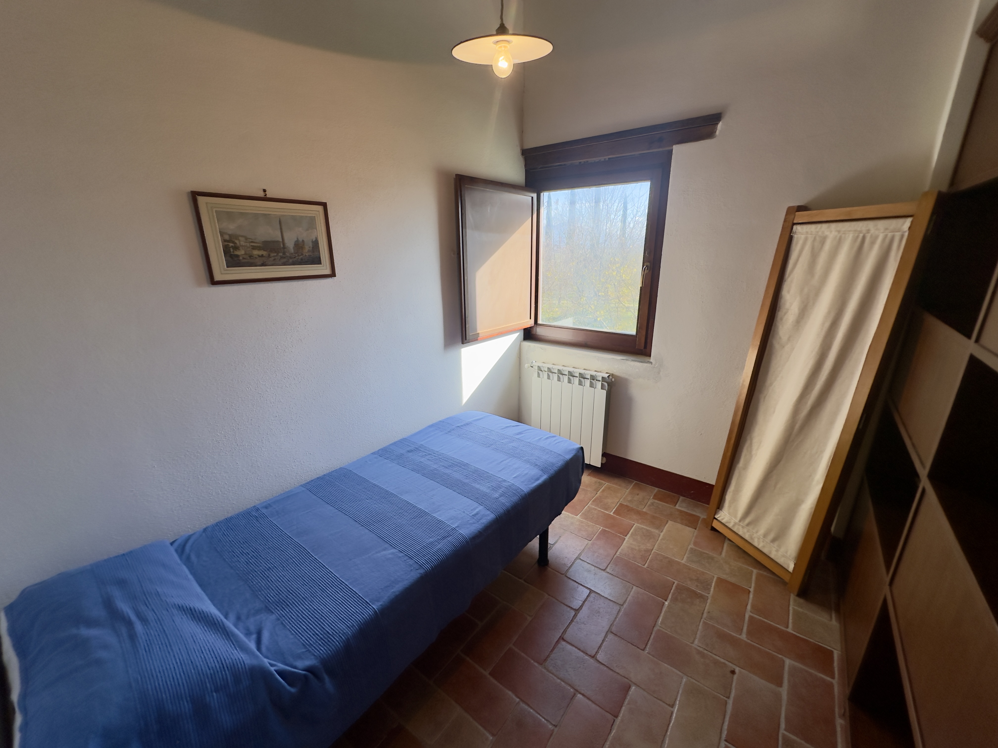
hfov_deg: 102.1
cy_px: 374
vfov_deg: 85.7
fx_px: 404
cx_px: 499
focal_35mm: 14
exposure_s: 1/189
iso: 40
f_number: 2.2
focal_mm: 2.22
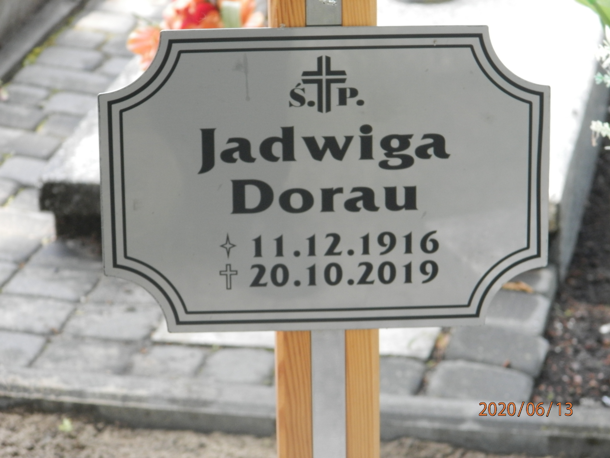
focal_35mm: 153
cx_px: 305
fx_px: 2696
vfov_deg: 9.7
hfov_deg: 12.9
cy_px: 229
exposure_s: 1/60
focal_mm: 27.4
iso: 200
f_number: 4.9
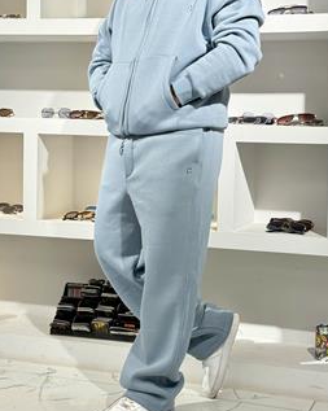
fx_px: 838
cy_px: 161
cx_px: 180
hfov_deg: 22.1
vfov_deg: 27.5
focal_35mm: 69
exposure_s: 1/100
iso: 80
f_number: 1.78
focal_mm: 6.76
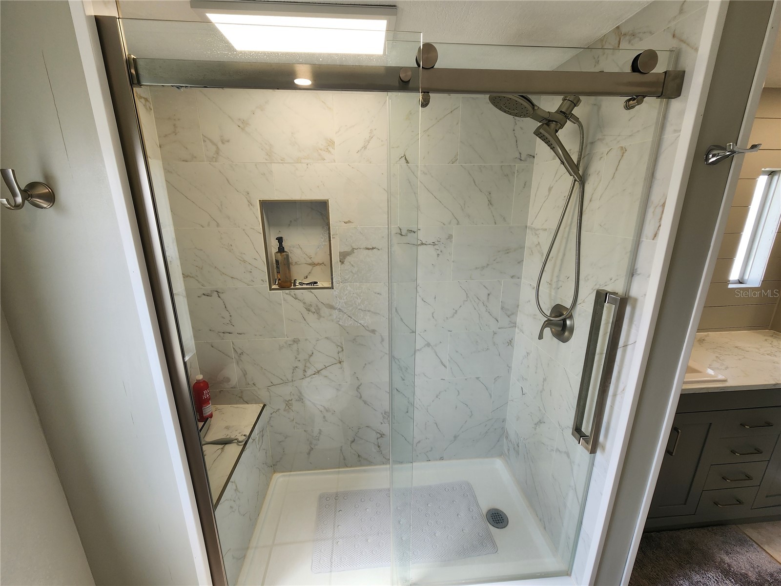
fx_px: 293
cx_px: 390
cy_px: 293
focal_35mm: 13
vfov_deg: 89.9
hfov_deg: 106.2
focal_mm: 2.2
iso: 64
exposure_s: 1/120
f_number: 2.2
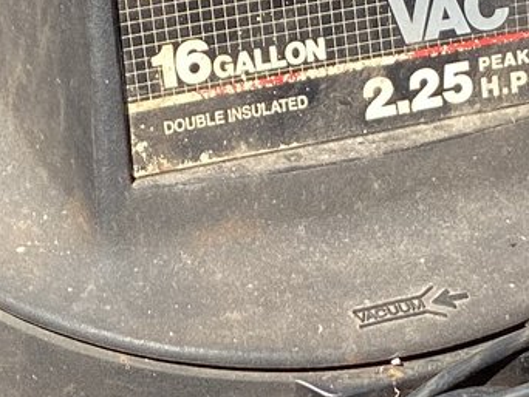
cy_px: 350
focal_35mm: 137
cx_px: 265
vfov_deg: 10.8
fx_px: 2095
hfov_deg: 14.4
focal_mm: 3.3
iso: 25
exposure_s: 1/532
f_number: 2.4
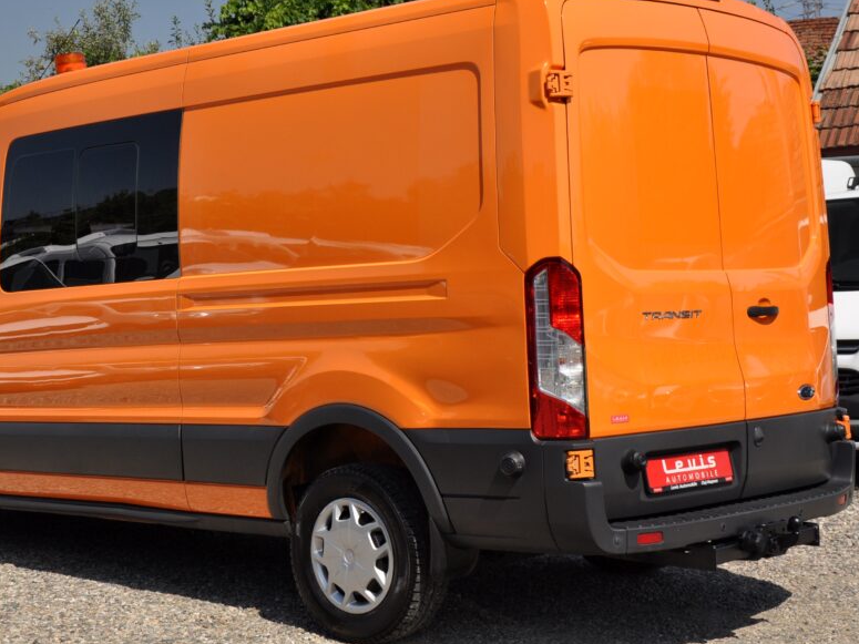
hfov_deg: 29.0
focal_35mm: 67
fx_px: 1653
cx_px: 336
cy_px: 278
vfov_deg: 22.0
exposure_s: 1/400
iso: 500
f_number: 10
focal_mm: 35
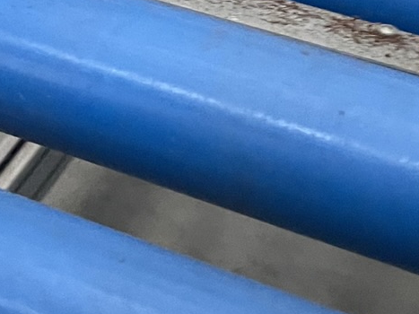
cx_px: 9
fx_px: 1380
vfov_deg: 12.8
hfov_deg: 16.9
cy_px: -8
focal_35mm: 114
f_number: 1.6
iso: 500
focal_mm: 4.2
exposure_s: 1/33
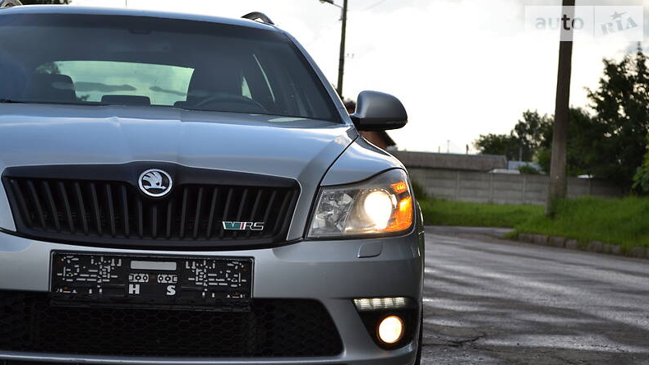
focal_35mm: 88
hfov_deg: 24.3
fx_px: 1506
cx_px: 327
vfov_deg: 13.8
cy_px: 215
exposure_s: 1/160
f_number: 6.3
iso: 100
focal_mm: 55
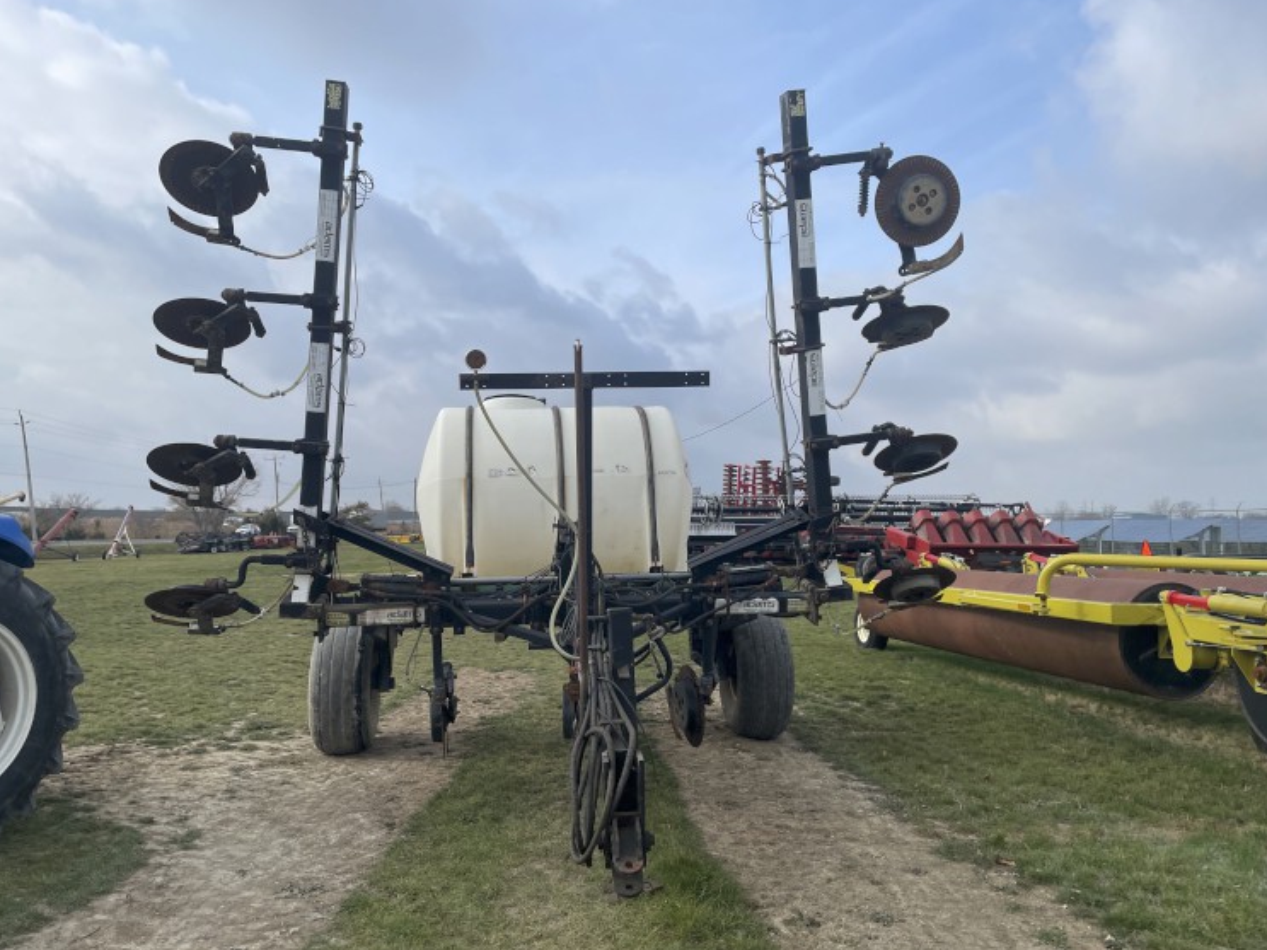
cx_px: 614
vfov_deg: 49.7
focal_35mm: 28
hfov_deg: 63.4
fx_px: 1025
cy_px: 469
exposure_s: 1/2882
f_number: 1.6
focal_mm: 4.2
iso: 32
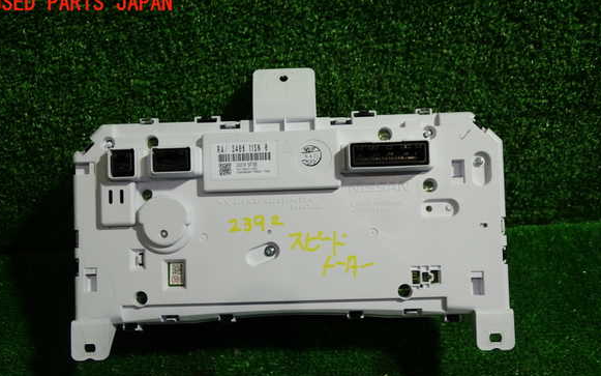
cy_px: 224
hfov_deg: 55.3
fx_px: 573
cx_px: 295
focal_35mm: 35
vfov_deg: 36.2
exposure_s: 1/60
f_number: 2.4
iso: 200
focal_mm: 5.79
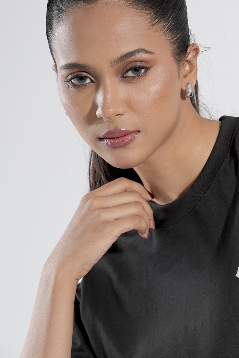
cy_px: 297
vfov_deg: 8.3
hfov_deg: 5.5
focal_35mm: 247
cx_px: 259
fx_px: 2460
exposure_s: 1/160
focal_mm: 85
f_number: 5.6
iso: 320
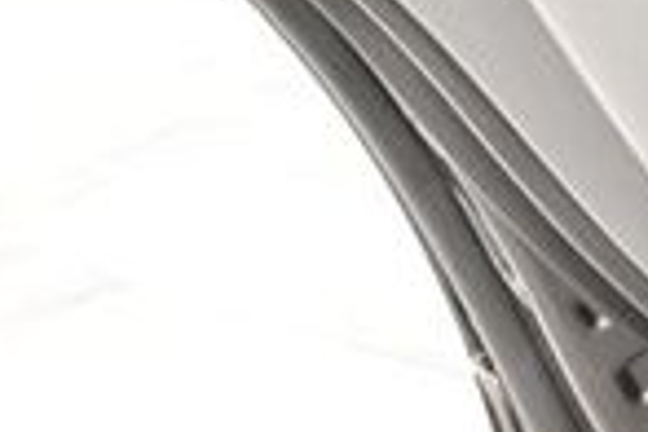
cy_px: -326
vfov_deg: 7.0
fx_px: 3456
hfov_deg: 10.2
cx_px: 1098
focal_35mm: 192
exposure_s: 1/60
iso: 25600
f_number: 11
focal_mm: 44
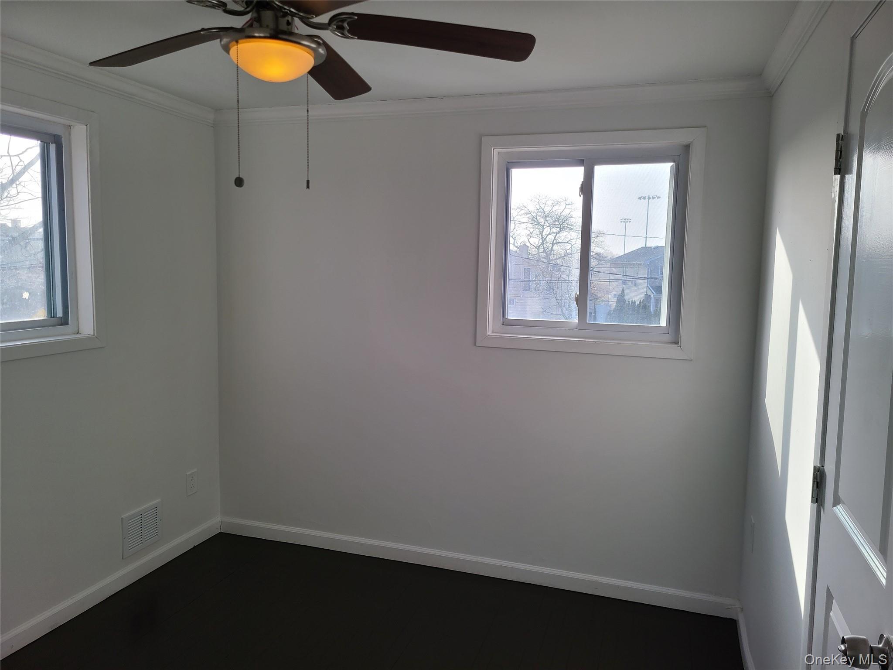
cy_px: 335
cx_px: 446
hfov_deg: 67.3
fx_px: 671
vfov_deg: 53.1
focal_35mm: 26
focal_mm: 5.4
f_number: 1.8
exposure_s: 1/467
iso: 40
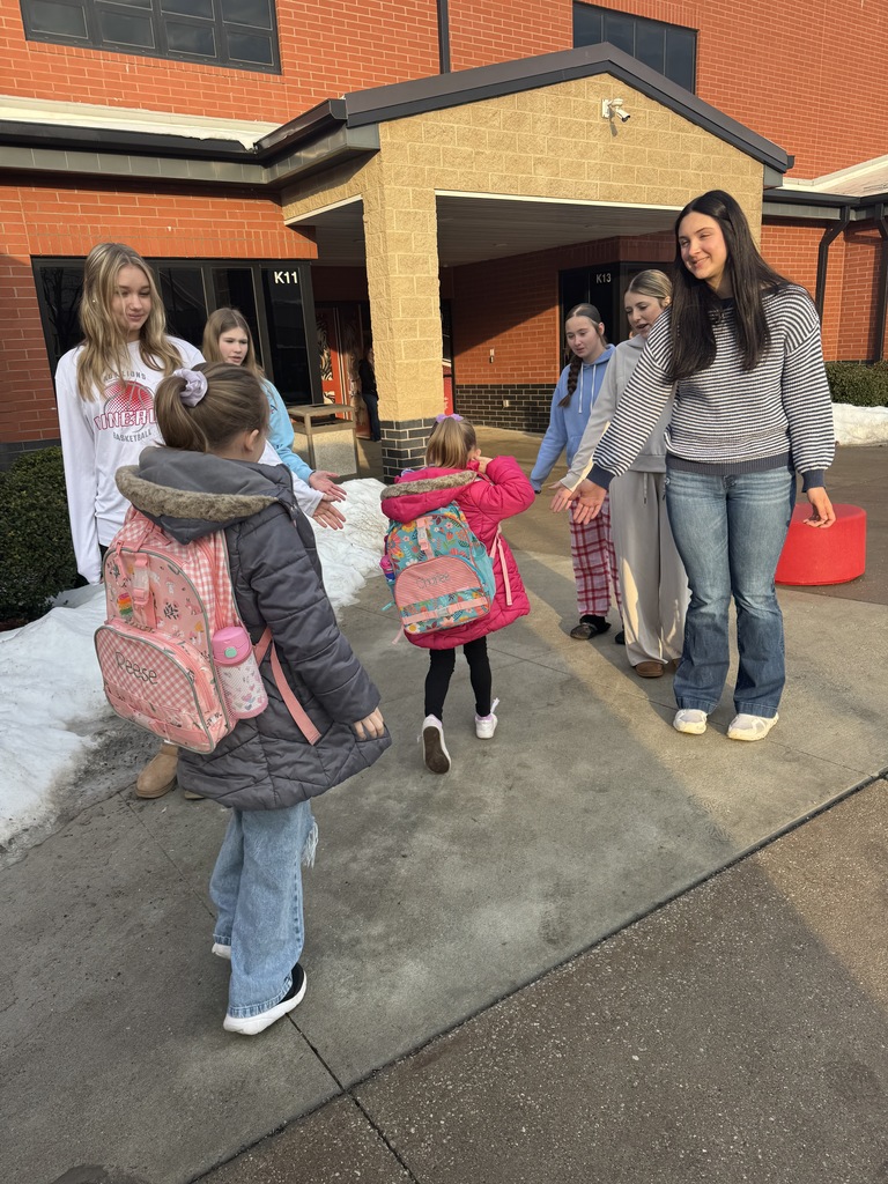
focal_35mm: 24
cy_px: 592
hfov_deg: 56.8
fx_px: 821
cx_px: 444
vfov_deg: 71.6
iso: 80
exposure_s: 1/1151
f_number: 1.78
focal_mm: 6.76
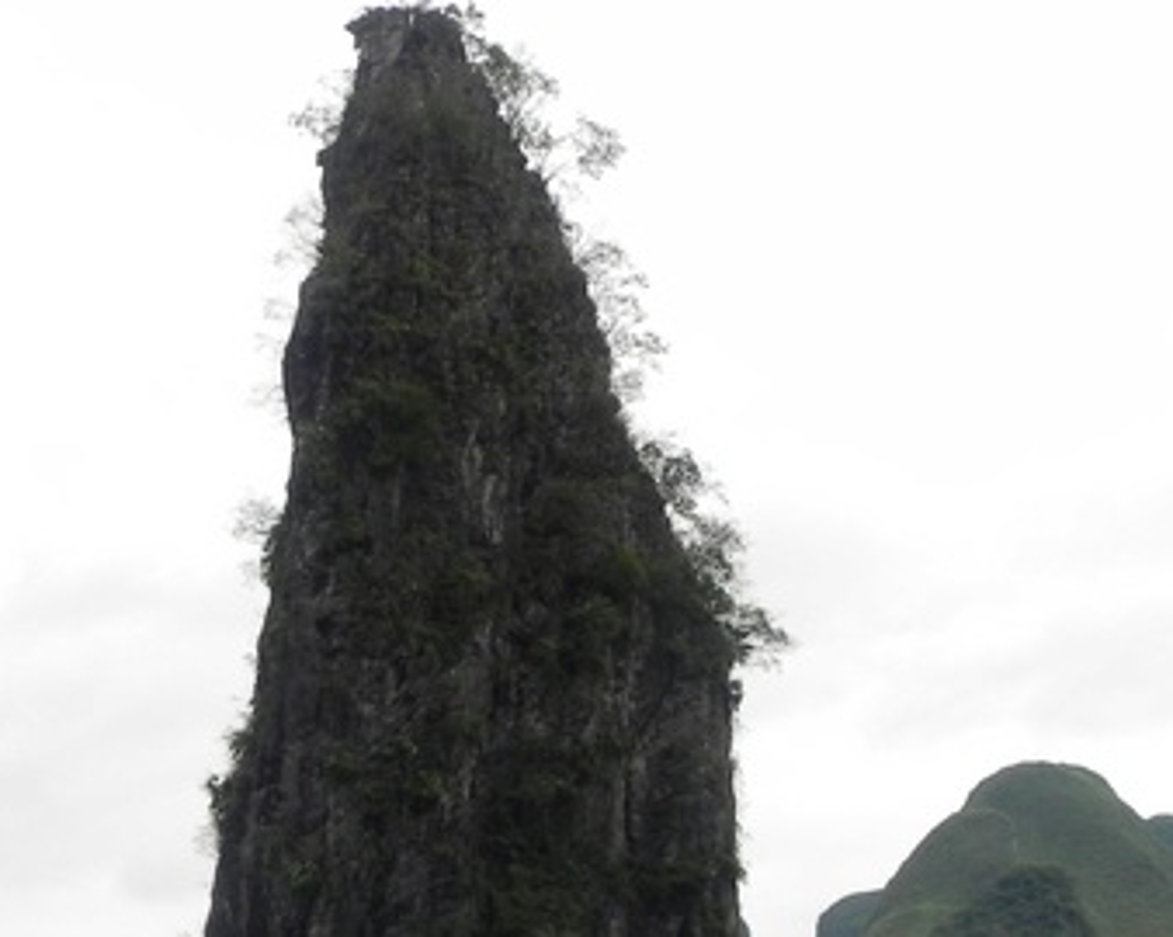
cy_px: 883
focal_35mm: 83
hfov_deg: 23.0
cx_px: 614
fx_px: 2880
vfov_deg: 18.1
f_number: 6.3
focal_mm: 7.3
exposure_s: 1/250
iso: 160
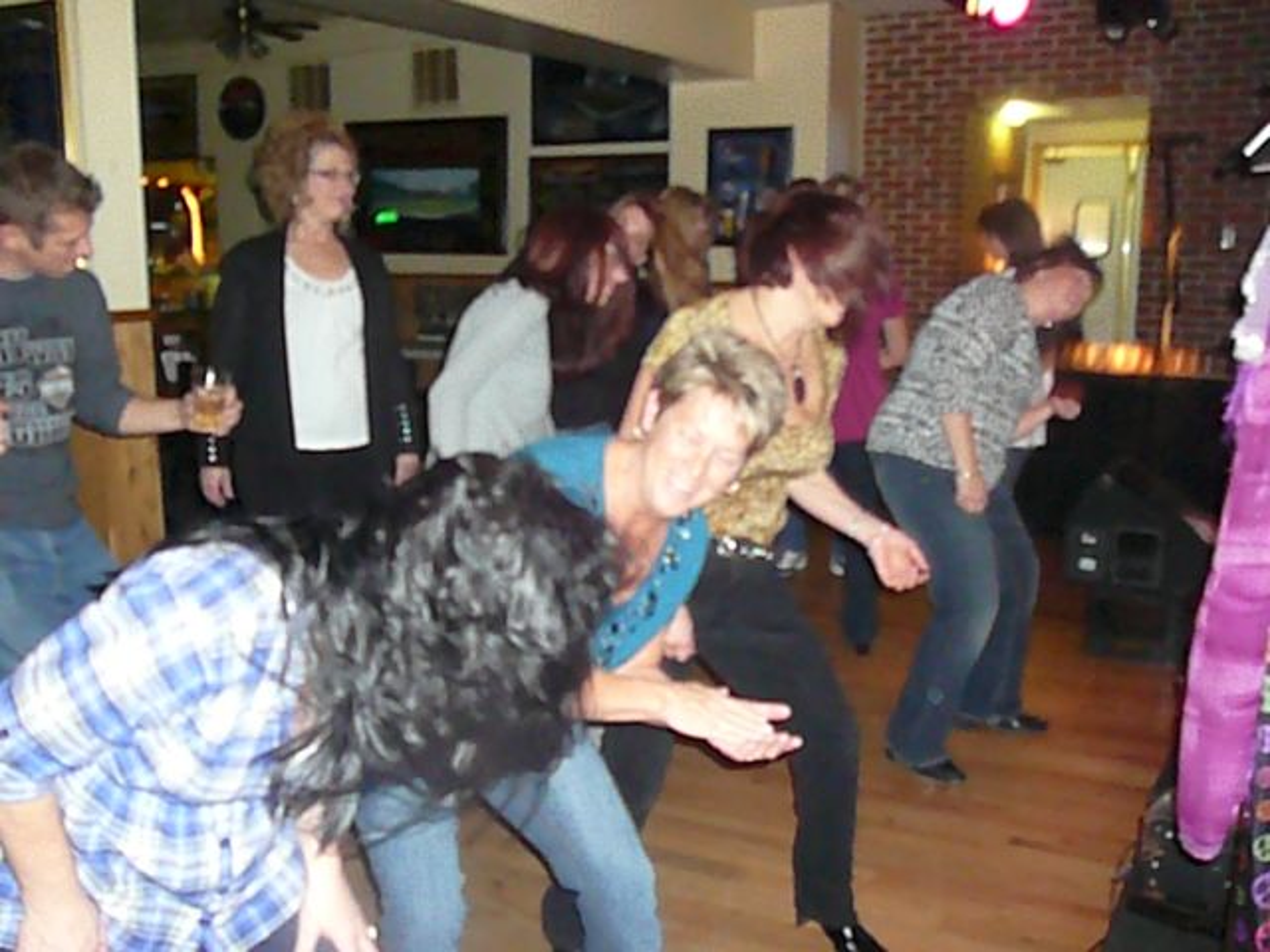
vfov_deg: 40.7
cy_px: 476
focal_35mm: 35
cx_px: 635
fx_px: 1284
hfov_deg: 52.6
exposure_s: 1/30
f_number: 2.8
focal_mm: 5.2
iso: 1000
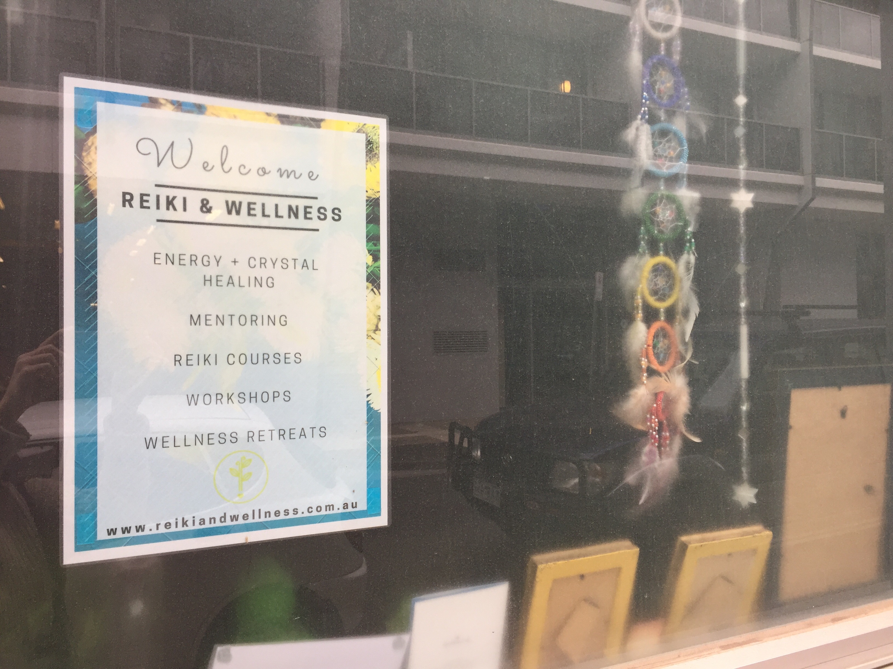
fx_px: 748
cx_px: 446
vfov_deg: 48.2
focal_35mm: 29
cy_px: 334
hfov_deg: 61.7
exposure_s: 1/100
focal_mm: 4.15
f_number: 2.2
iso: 50
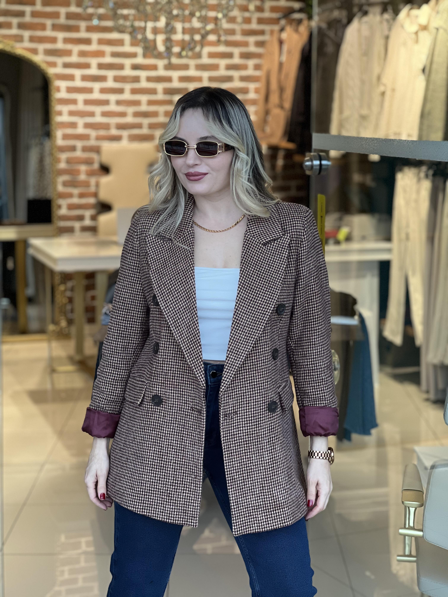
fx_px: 1329
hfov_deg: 19.1
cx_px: 224
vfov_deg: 25.3
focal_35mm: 77
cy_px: 298
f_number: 2.8
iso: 200
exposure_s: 1/100
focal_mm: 9
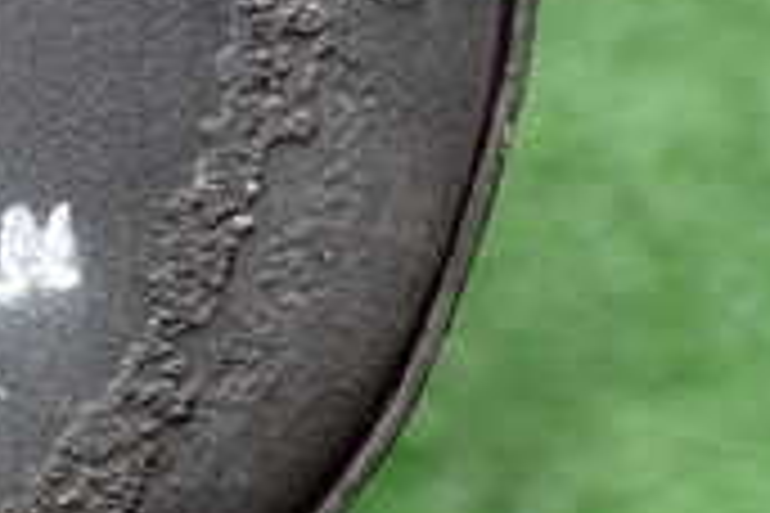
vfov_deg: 10.4
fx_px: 2802
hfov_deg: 14.3
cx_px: -486
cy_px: -27
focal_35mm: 131
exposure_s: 1/50
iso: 200
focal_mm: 6.37
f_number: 2.5
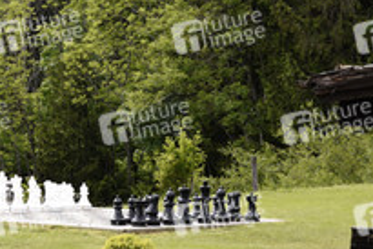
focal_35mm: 264
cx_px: -12
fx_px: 2737
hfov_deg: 7.8
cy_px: -13
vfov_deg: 5.2
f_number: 11
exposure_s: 1/125
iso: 320
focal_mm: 120
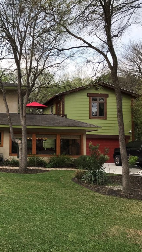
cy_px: 126
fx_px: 274
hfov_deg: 26.2
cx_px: -24
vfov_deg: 49.4
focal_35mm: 41
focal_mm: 3.99
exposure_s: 1/509
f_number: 1.8
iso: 20
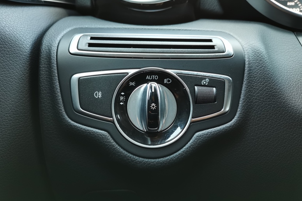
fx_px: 243
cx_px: 147
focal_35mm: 29
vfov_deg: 44.9
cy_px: 101
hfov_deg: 63.7
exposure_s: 1/33.3
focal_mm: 5.58
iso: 320
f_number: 1.8
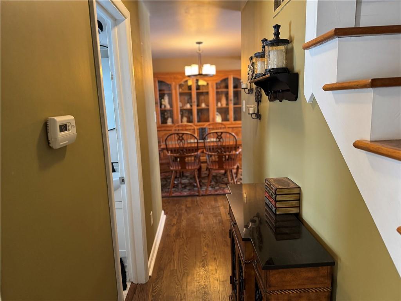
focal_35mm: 24
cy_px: 150
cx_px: 200
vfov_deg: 56.8
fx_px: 278
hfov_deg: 71.6
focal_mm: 6.76
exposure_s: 1/60
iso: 400
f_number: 1.78
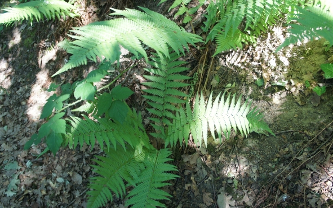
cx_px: 168
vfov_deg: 40.6
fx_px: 281
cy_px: 109
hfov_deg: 61.2
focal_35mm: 31
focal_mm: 20
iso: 200
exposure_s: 1/30
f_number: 4
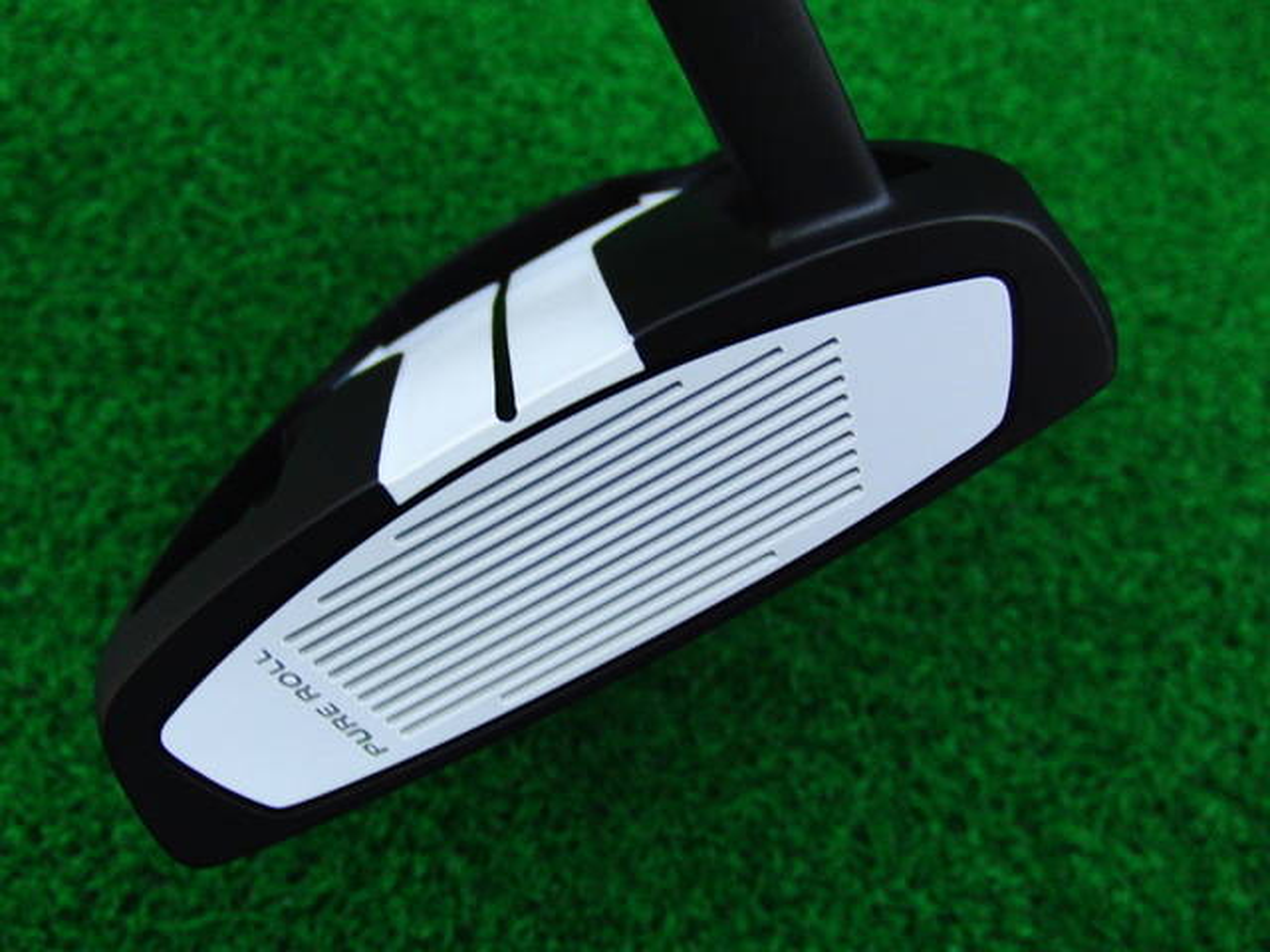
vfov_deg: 38.7
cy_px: 476
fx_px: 1357
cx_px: 635
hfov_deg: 50.1
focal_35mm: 37
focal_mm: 6.42
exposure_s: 1/60
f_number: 3.6
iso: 400
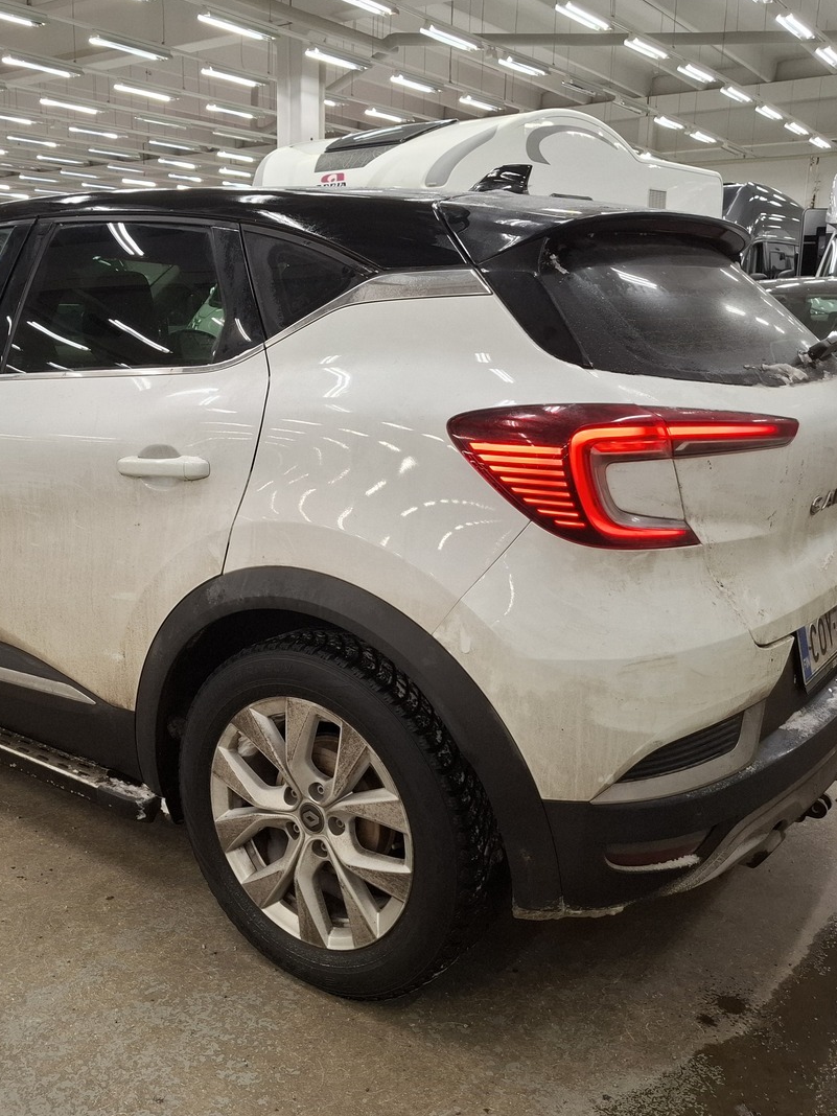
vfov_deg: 58.4
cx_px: 259
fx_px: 999
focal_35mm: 31
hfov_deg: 44.6
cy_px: 560
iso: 200
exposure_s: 1/100
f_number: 1.8
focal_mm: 5.54
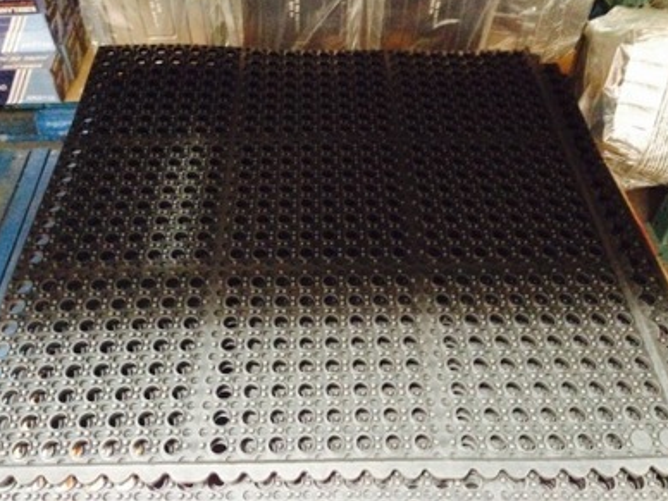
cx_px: 329
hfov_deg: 54.0
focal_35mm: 34
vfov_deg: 41.8
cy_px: 244
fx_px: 656
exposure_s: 1/15
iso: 800
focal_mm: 4.12
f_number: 2.4
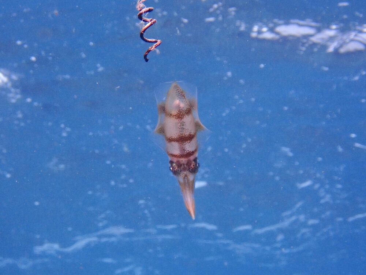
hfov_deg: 20.9
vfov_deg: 15.7
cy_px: 138
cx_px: 183
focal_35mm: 94
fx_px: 994
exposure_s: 1/200
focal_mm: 16.79
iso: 250
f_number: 6.3
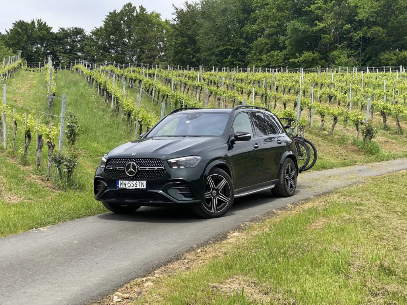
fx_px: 611
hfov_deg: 36.8
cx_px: 204
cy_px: 152
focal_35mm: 52
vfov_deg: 28.0
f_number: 2
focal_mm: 6
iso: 20
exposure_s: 1/1597
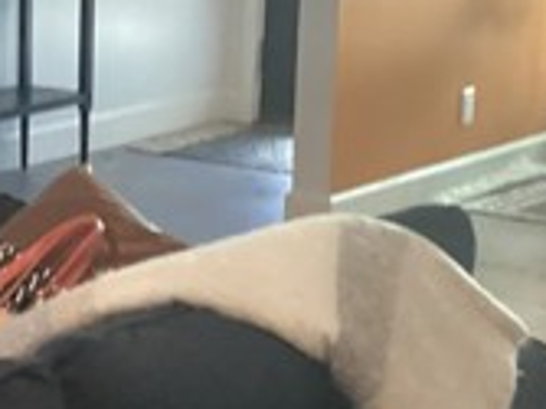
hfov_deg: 14.8
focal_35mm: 119
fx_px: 1876
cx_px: -376
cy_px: 131
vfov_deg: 12.4
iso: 320
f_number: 2.4
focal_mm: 3.3
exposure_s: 1/40
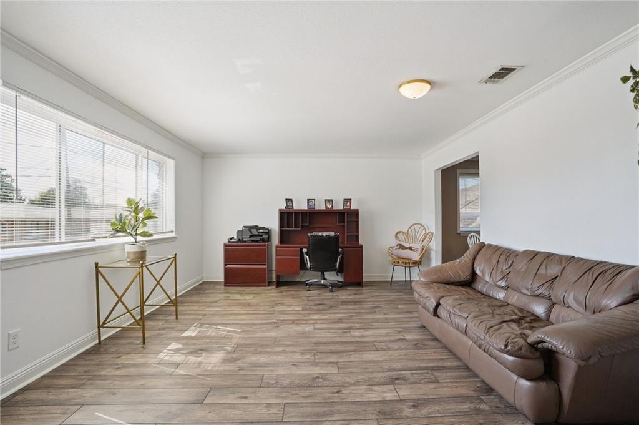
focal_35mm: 17
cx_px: 320
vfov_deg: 70.3
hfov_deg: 93.3
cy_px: 212
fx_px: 301
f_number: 11
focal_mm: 17
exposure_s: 1/40
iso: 800
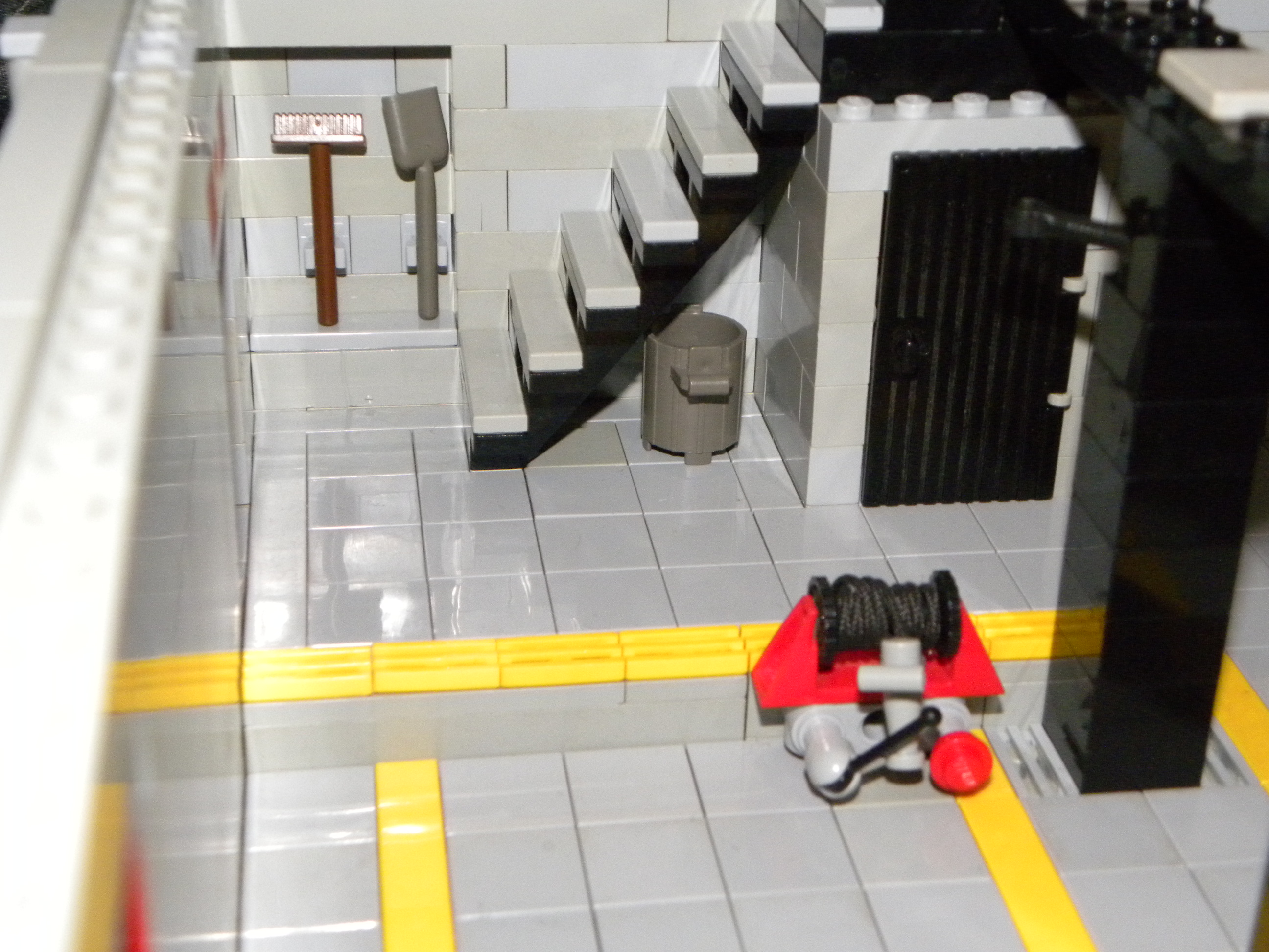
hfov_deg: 33.2
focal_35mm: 58
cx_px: 634
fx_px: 2126
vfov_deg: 25.2
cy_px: 476
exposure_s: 1/30
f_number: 3.5
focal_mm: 10.3
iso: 400
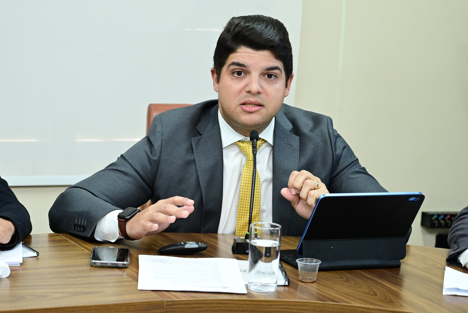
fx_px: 1366
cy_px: 156
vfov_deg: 13.1
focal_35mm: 105
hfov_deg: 19.4
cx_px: 234
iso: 3200
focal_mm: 70
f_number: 4
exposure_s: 1/200
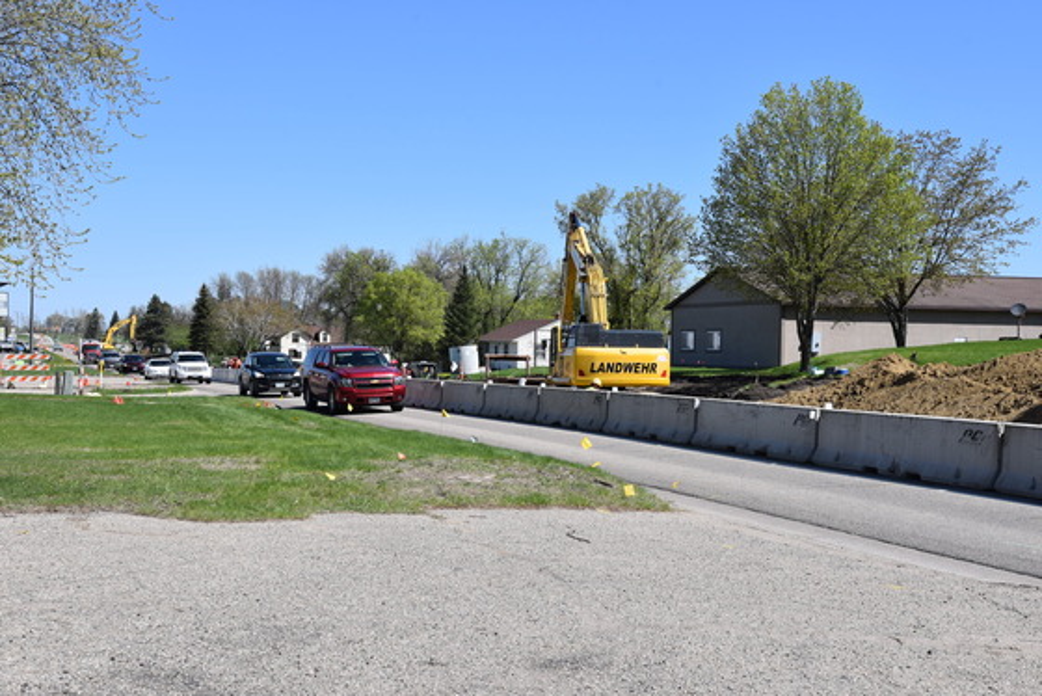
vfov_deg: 28.1
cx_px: 521
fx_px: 1390
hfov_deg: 41.1
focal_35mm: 48
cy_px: 348
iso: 200
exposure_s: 1/400
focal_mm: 48
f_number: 9
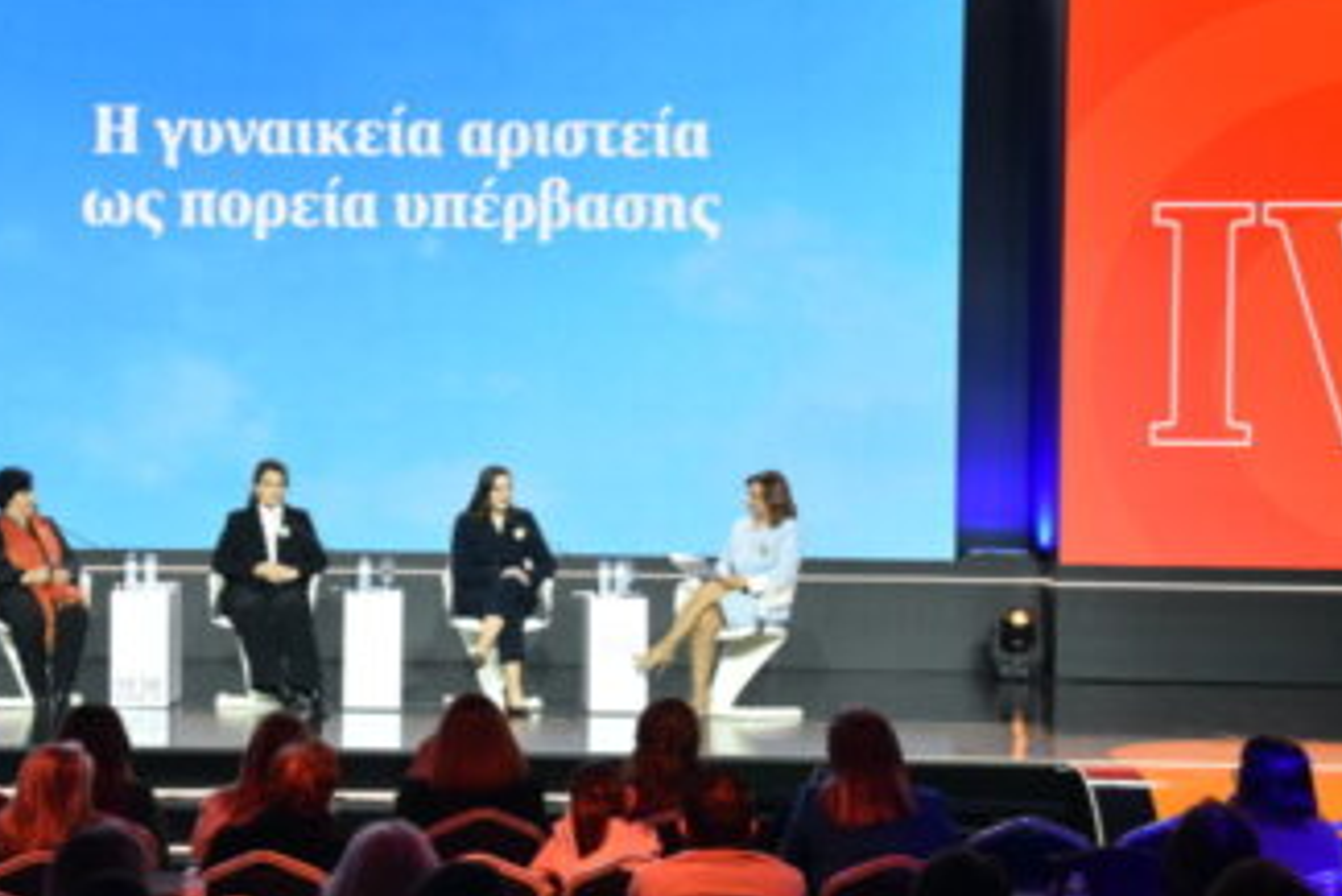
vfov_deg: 16.1
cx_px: 384
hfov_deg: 23.7
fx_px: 3170
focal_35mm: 85
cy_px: 473
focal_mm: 46
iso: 4000
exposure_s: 1/200
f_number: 7.1
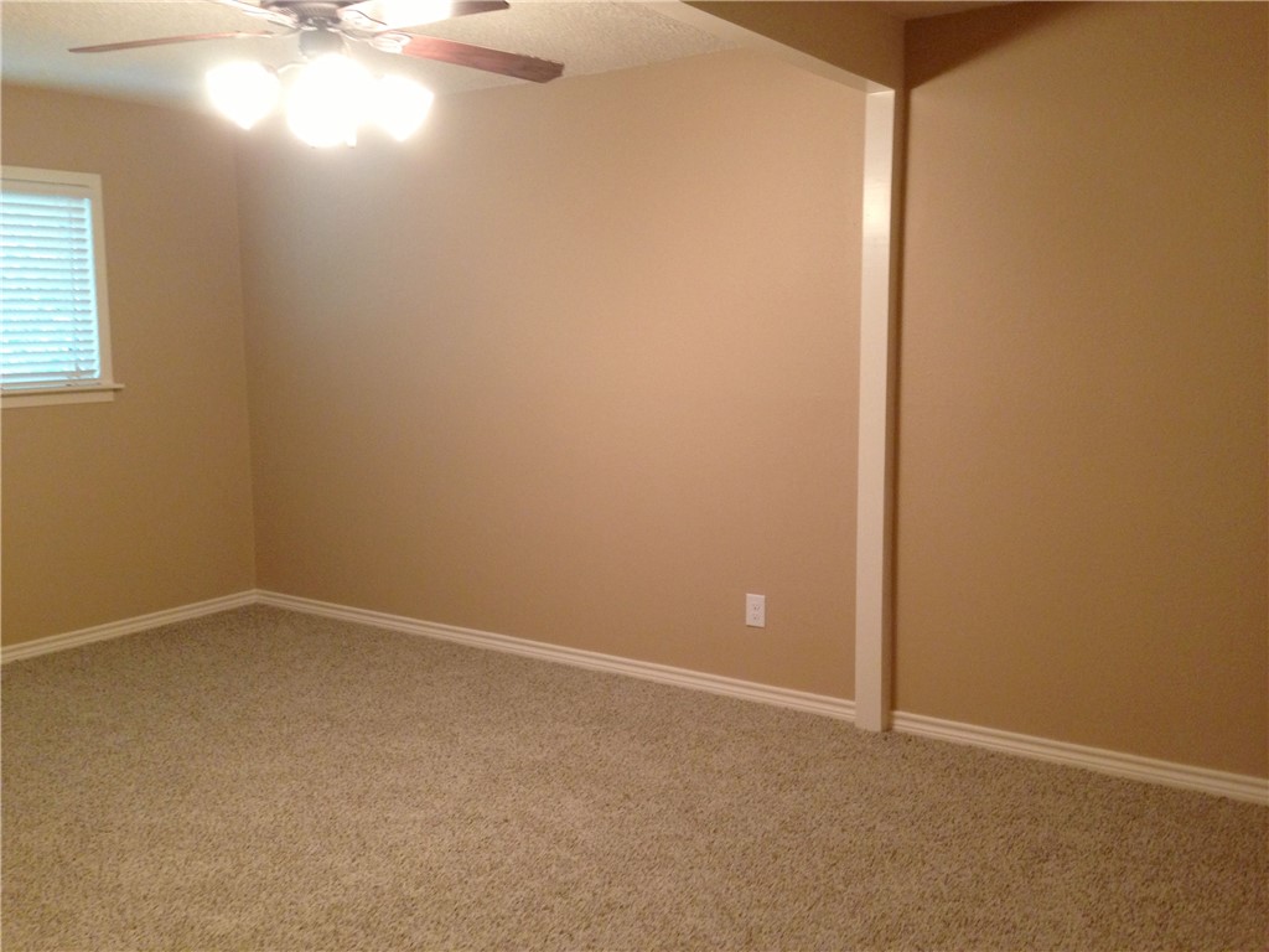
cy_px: 476
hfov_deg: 55.4
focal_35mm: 33
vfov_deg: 42.9
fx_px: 1210
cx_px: 634
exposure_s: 1/20
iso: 200
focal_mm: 4.13
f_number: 2.4
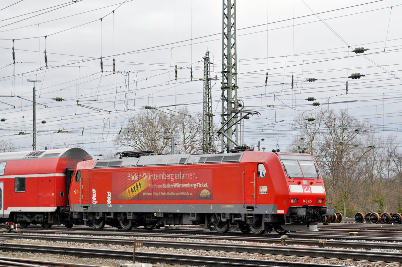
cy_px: 134
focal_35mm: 98
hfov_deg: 20.9
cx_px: 201
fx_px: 1087
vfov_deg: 14.0
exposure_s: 1/800
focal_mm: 65
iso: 400
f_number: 3.2
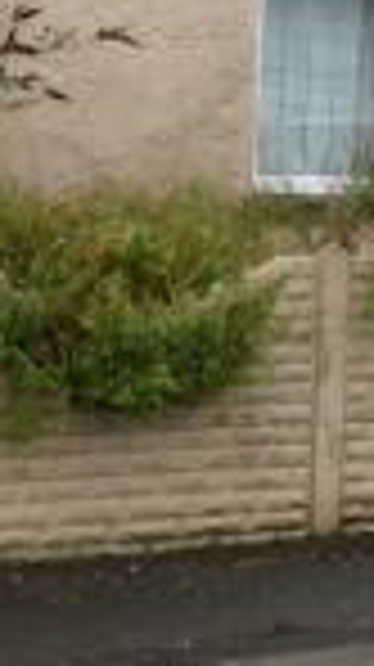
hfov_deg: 10.1
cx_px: 723
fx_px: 1979
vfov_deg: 18.7
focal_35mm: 112
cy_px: 20
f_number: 3.5
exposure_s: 1/200
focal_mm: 6.3
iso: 125
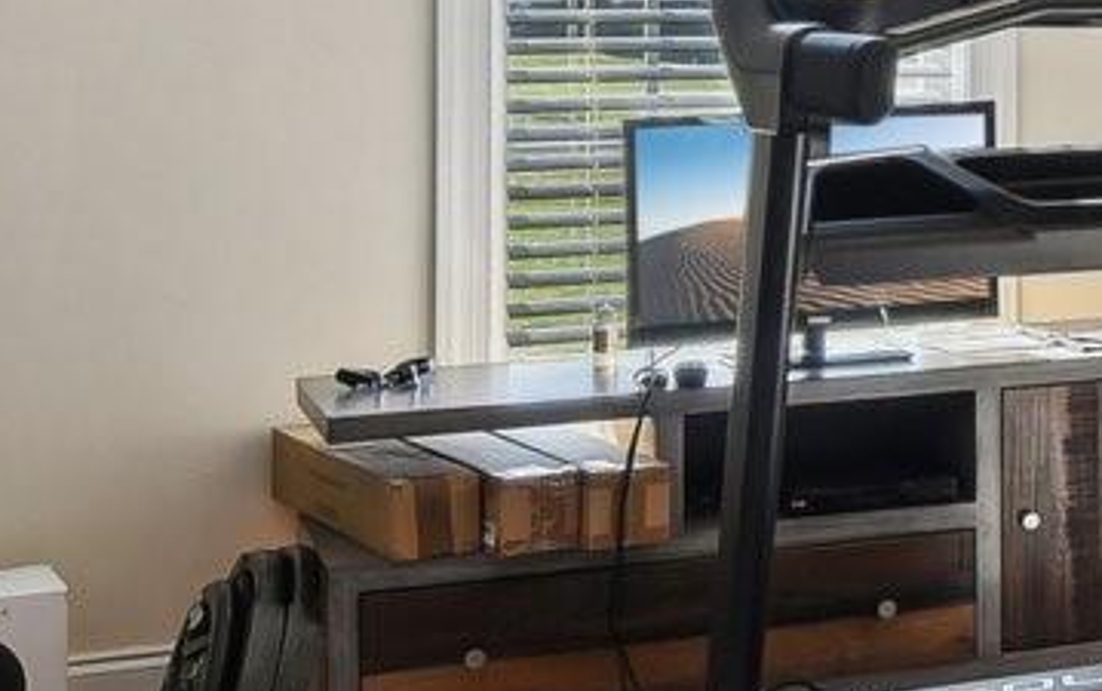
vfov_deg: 13.9
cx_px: 1857
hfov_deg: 18.5
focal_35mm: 93
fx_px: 2795
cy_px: 5
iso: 200
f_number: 11
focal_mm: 16
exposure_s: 1/15
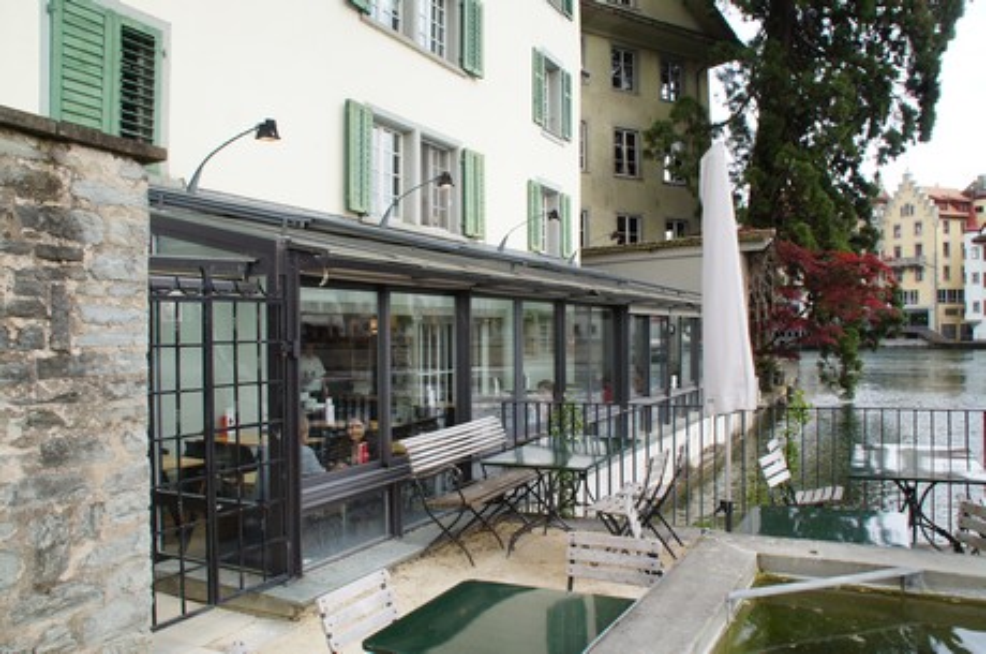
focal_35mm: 27
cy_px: 327
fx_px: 738
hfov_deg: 67.5
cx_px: 493
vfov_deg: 47.8
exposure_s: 1/40
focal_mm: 18
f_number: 9
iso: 100
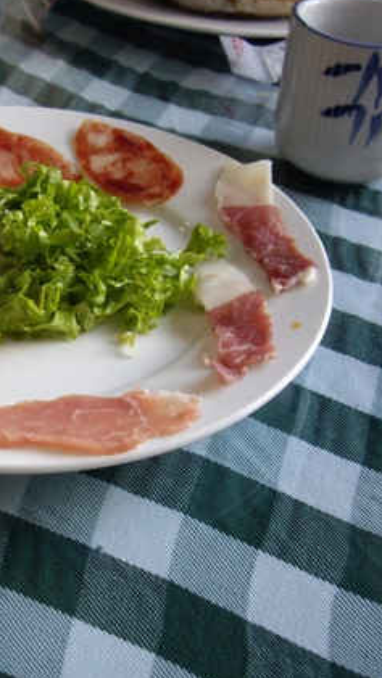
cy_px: 353
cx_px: 44
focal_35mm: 59
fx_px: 1062
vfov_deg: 35.4
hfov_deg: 20.0
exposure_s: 1/60
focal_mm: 7.9
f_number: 2.8
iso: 200
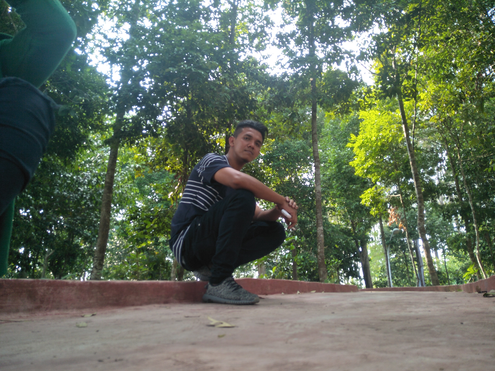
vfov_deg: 66.0
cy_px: 186
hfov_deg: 81.7
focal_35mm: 20
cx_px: 248
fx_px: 286
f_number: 2.2
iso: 35
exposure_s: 1/100
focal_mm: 3.46
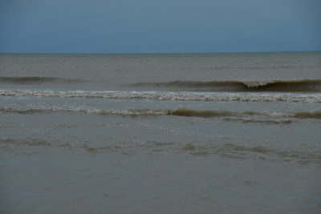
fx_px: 1338
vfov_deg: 9.2
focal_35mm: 150
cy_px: 107
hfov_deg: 13.7
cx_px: 160
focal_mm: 100
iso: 320
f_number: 5.6
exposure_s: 1/125
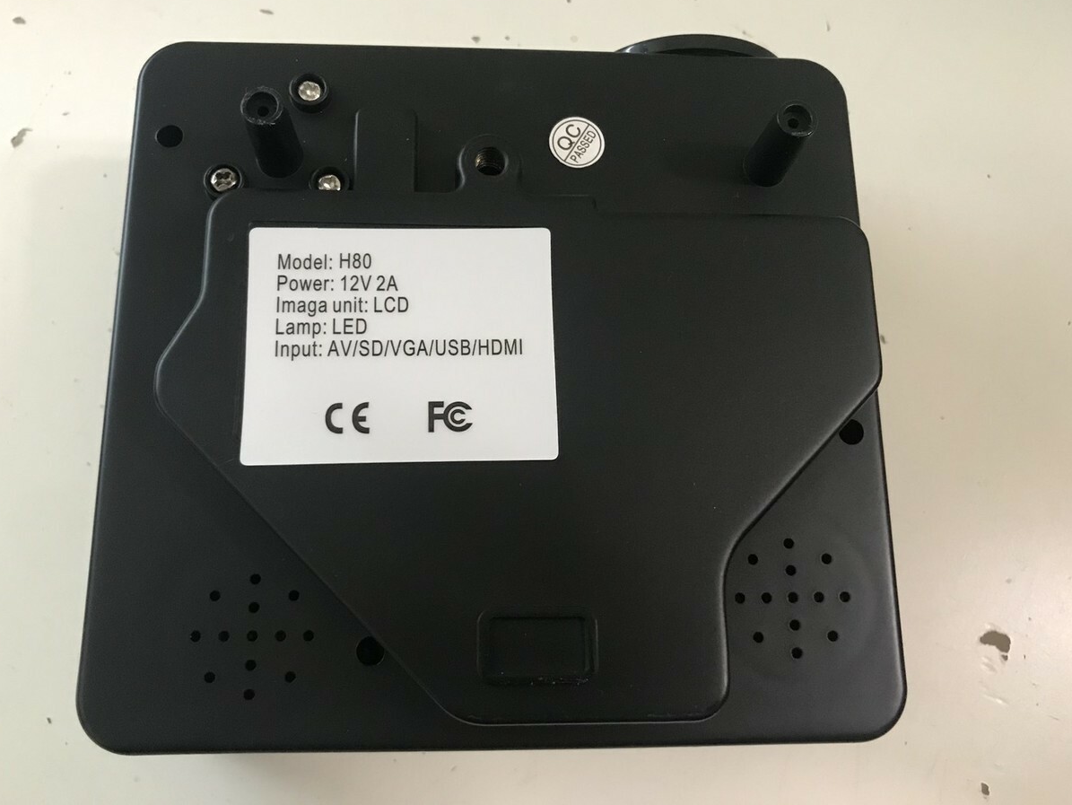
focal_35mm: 30
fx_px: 929
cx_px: 519
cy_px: 375
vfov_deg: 46.8
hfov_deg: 59.9
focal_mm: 3.99
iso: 100
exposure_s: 1/14
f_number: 1.8
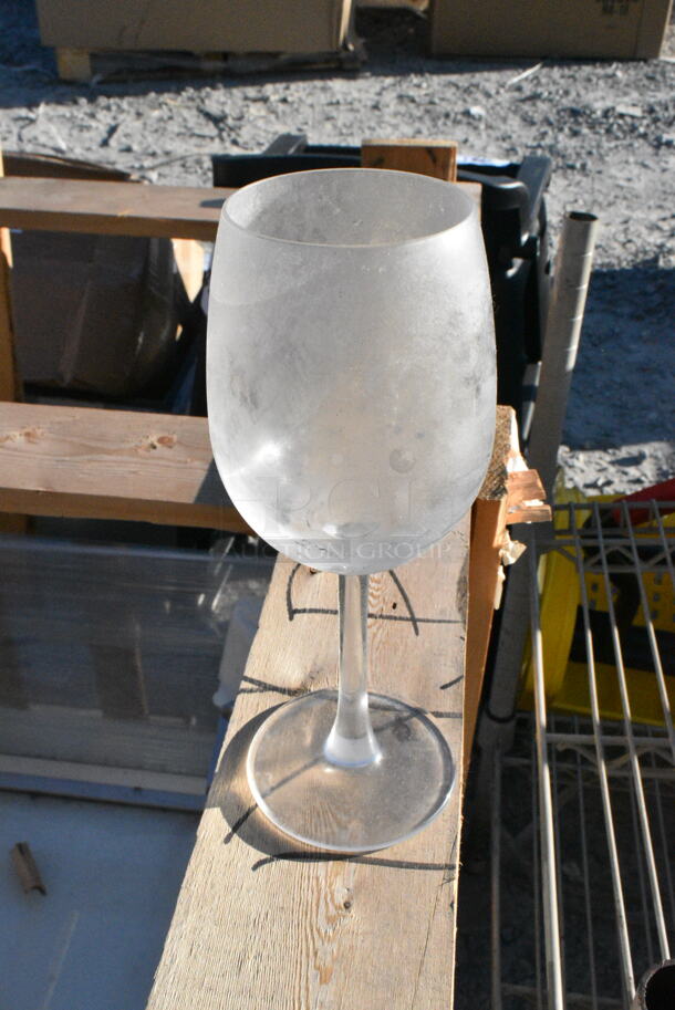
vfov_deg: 53.1
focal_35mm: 36
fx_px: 1011
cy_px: 505
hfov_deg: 36.9
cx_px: 338
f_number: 22
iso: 6400
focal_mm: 24
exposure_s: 1/2000
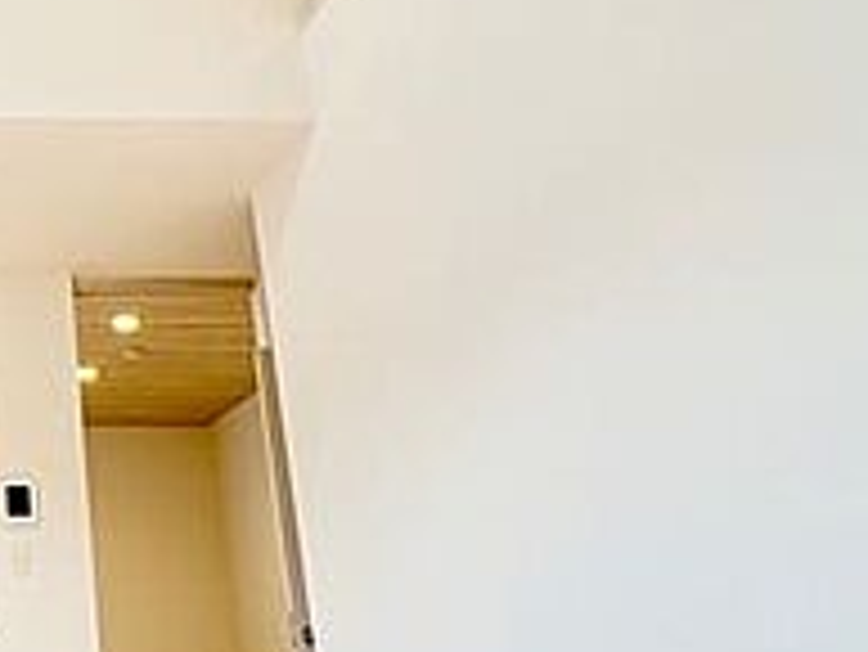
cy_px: 254
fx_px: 1129
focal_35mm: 45
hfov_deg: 34.6
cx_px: -144
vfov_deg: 32.1
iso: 100
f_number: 2.2
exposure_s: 1/100
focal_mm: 2.22
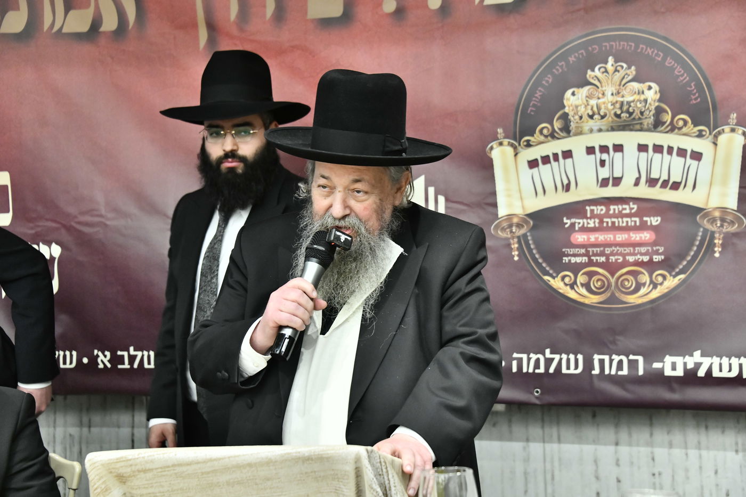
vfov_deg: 20.9
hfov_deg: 31.0
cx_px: 373
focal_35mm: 65
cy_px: 248
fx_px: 1347
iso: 3200
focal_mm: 65
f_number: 5.6
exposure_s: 1/100
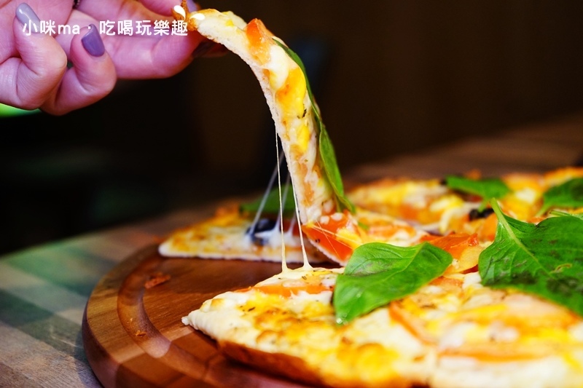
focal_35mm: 53
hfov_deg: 37.5
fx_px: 858
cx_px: 292
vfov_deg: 25.5
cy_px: 194
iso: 2000
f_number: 5
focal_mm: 53
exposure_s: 1/60
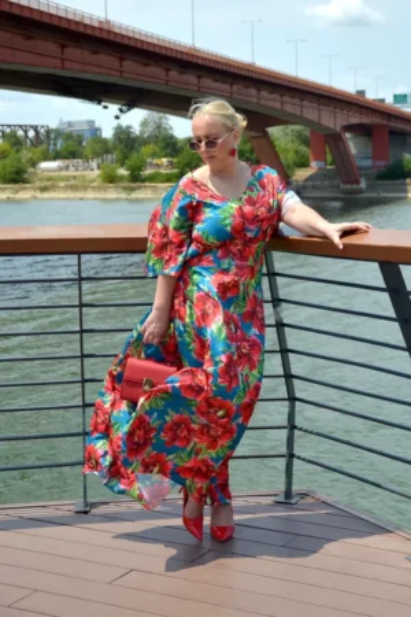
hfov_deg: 26.5
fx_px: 873
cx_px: 206
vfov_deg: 38.9
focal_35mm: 51
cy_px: 308
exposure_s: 1/4000
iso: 400
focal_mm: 34
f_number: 4.2
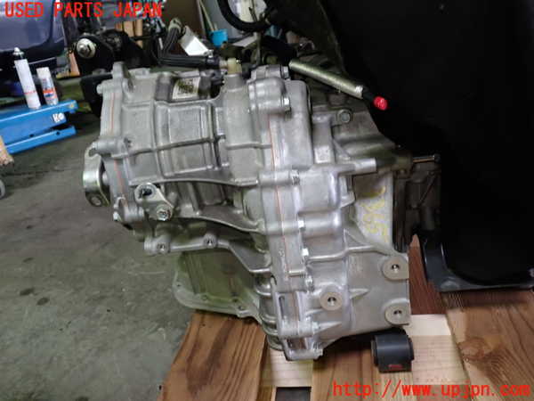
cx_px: 267
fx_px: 463
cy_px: 200
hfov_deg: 60.0
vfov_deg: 46.8
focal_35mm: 30
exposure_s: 1/30
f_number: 2.3
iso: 250
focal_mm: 5.4
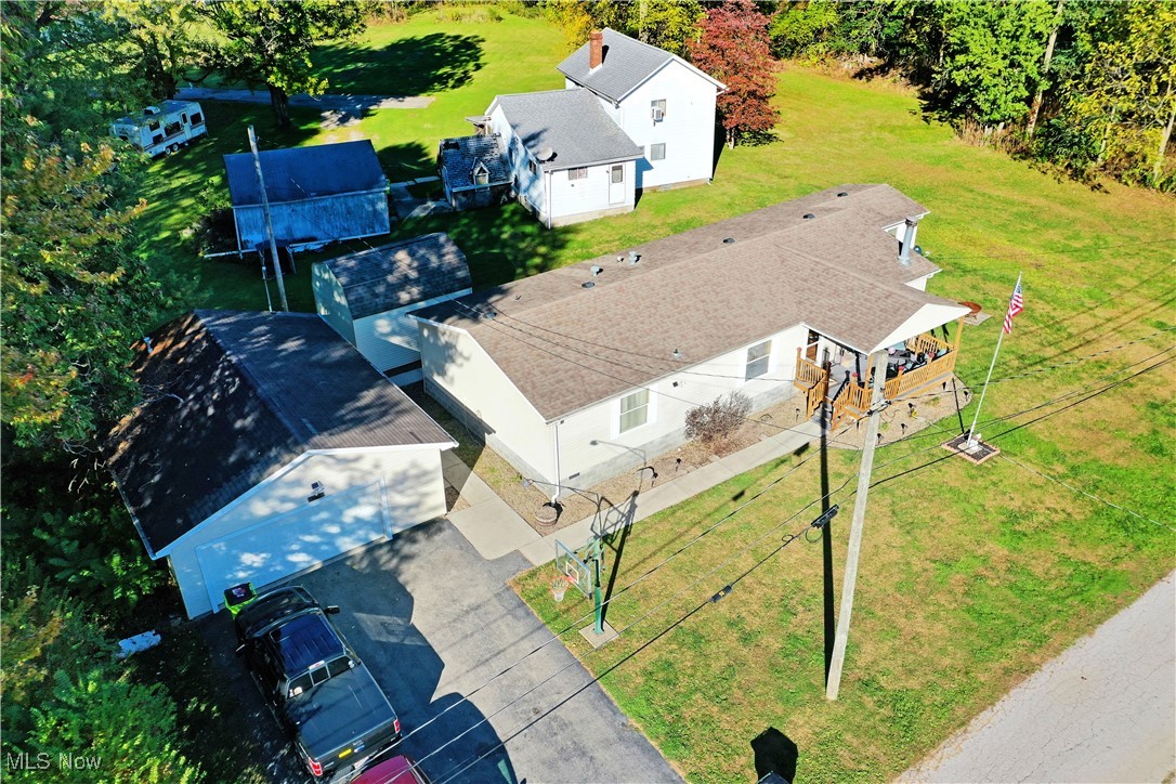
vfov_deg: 46.4
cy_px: 392
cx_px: 588
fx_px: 915
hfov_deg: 65.5
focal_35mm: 28
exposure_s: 1/320
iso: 100
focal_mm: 10.26
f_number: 5.6
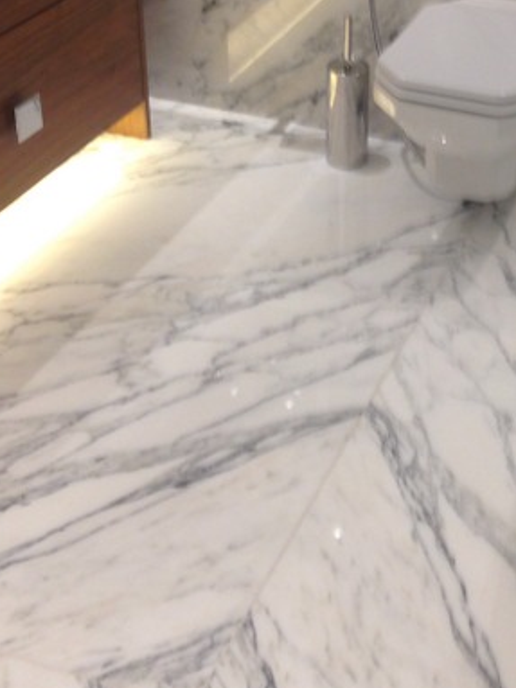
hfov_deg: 20.8
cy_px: 111
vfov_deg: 27.5
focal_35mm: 69
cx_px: 482
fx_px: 1372
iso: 50
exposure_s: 1/20
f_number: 2.4
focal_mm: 4.12
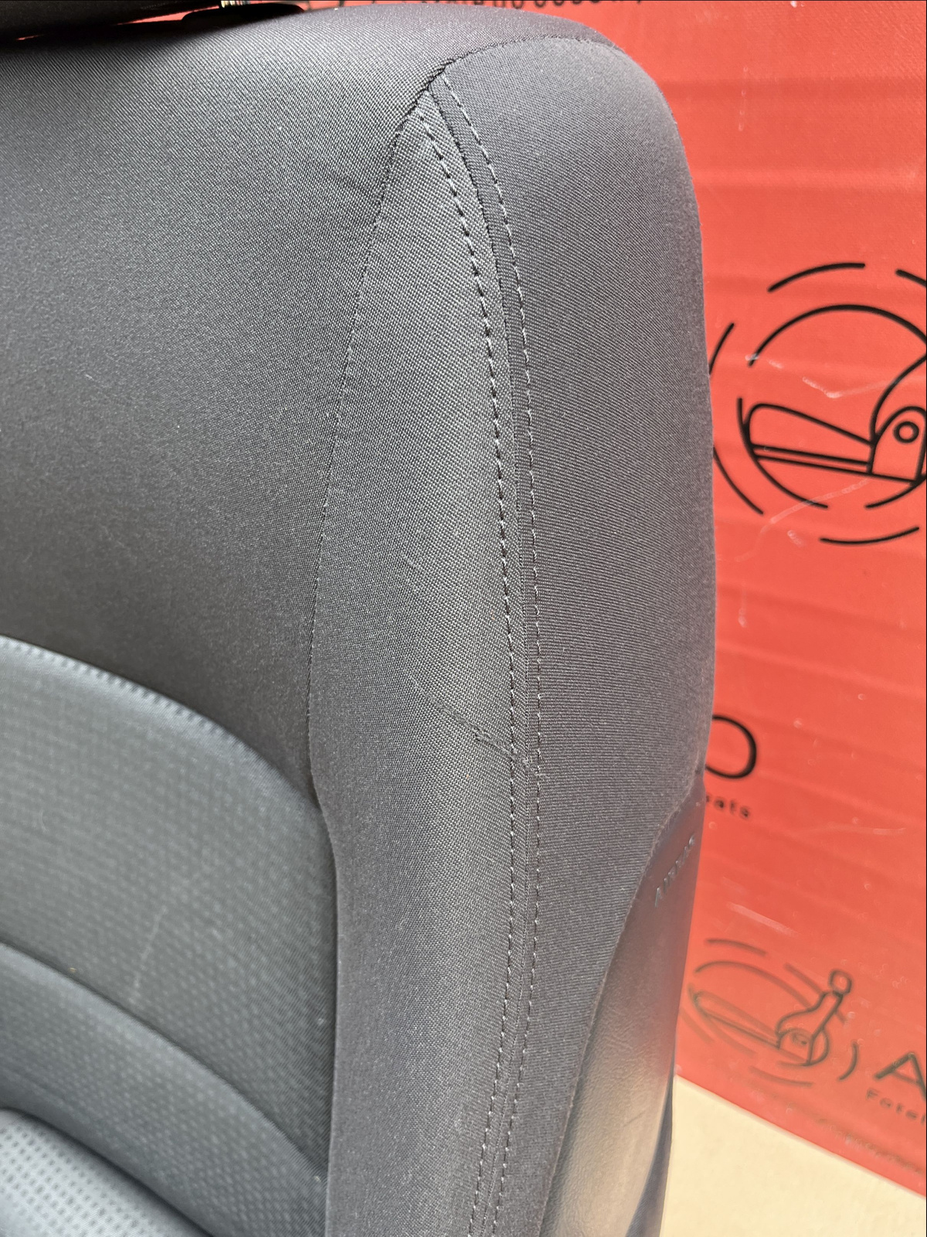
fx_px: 928
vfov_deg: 67.3
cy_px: 618
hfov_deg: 53.1
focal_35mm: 26
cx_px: 464
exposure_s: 1/148
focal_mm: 5.1
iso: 50
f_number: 1.6
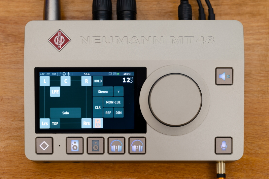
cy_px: 90
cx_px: 134
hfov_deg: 30.5
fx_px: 493
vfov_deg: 20.6
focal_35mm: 66
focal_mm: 66
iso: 200
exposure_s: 1/2.5
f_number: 5.6
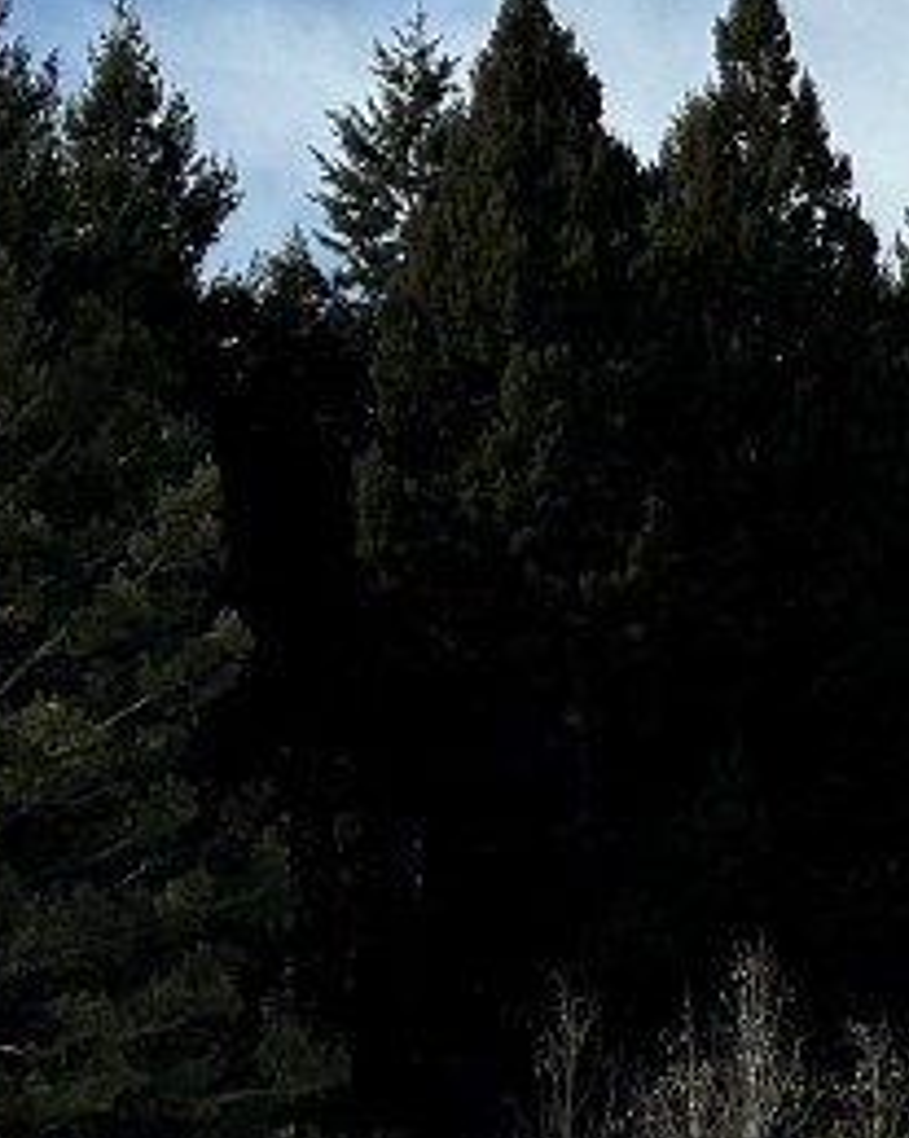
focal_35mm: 185
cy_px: 1450
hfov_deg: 7.9
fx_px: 6225
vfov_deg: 10.2
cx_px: 1972
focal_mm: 6.86
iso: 64
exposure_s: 1/10870
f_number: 1.78
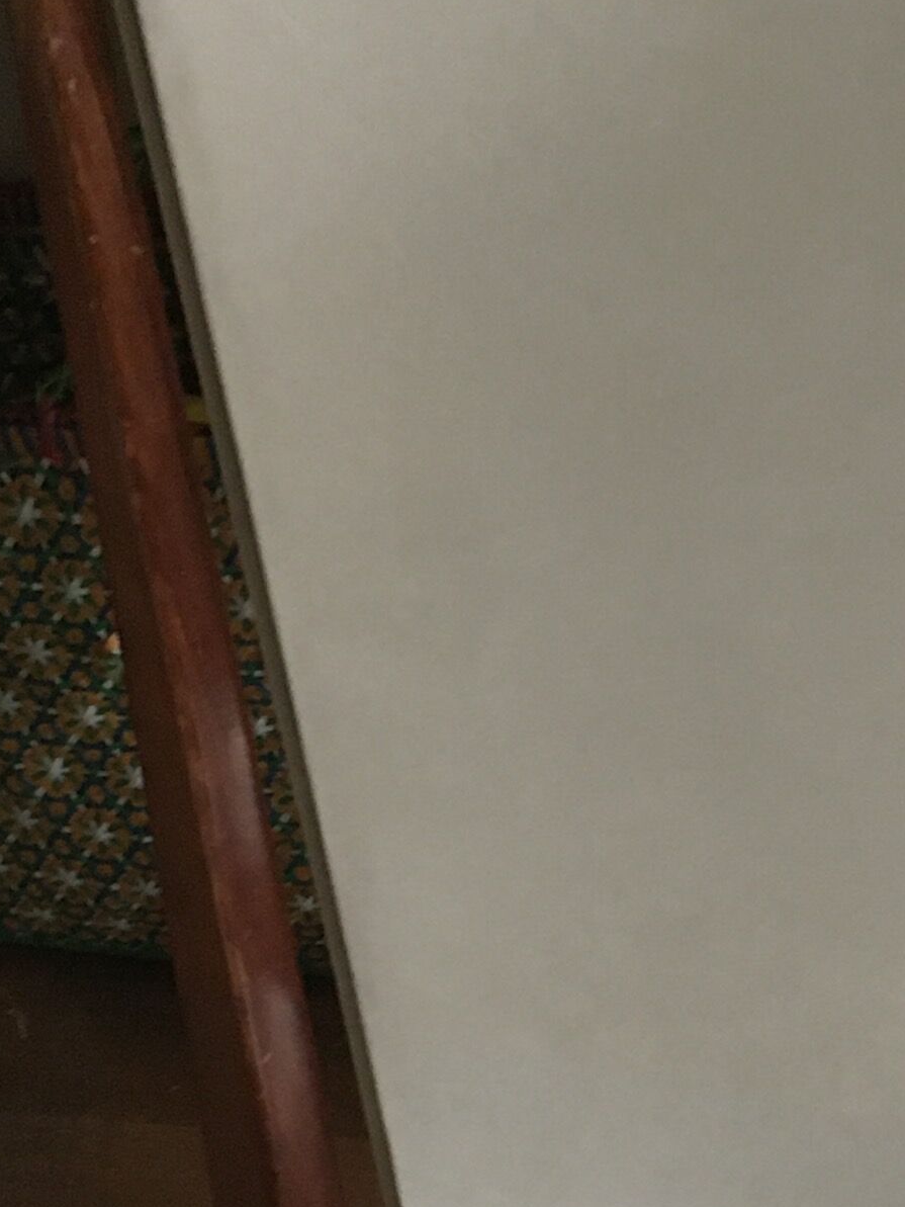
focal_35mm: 98
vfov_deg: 19.7
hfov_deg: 15.0
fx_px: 3416
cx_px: 704
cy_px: 1056
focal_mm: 4.15
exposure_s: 1/33
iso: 200
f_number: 2.2
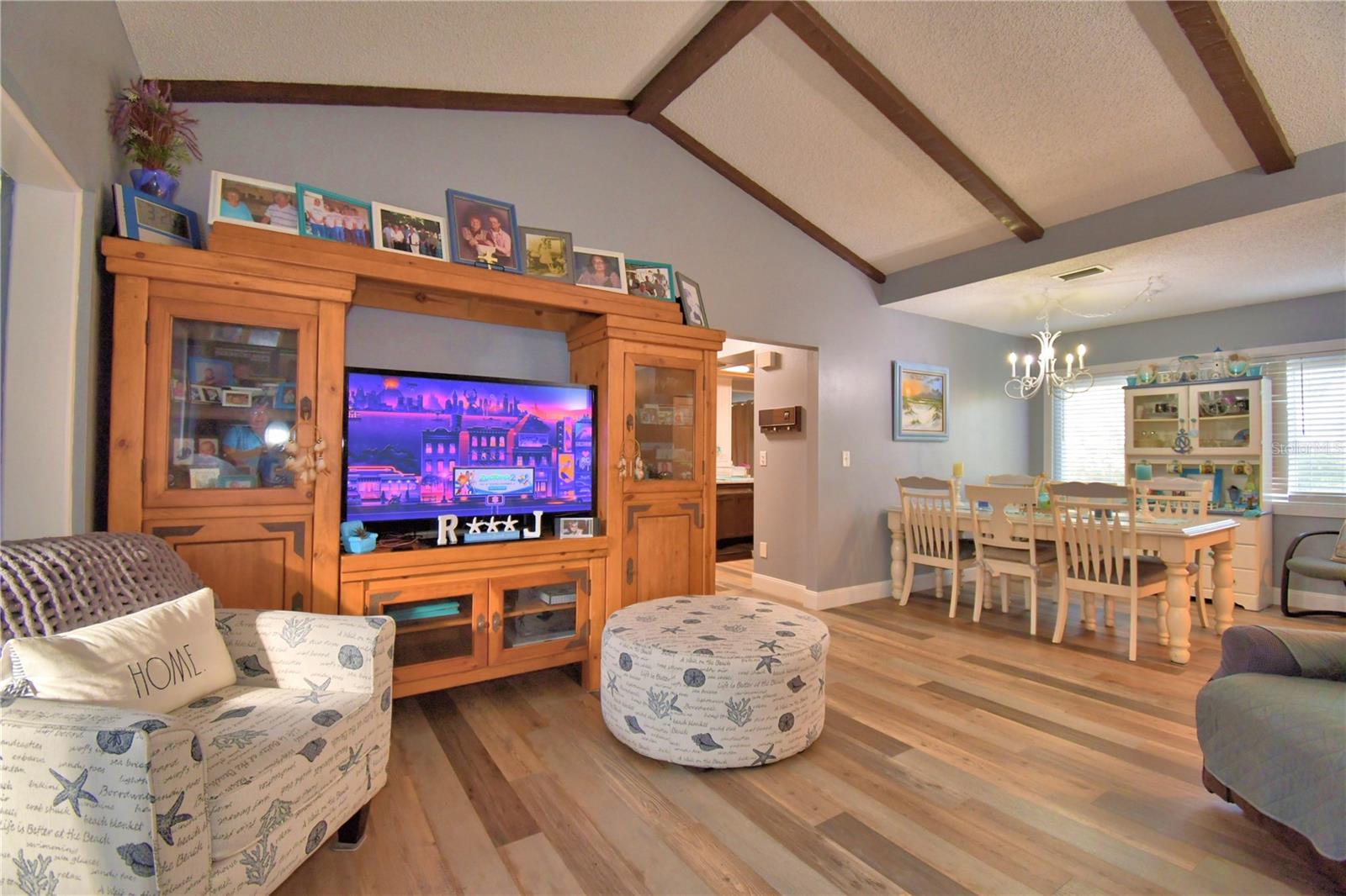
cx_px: 673
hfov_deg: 100.4
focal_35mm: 15
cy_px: 448
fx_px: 561
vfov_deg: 77.3
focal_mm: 10
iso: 640
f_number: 4.5
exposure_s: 1/30
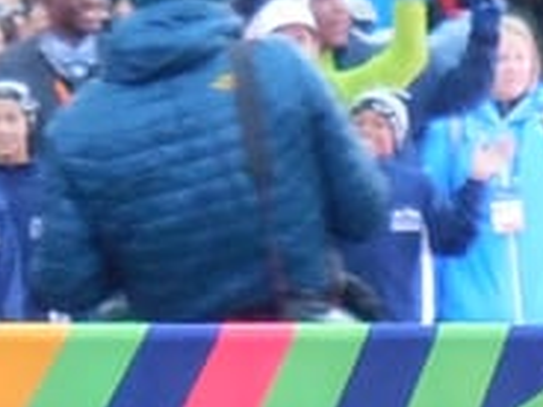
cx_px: 568
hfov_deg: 1.1
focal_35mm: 1748
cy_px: -189
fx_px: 27420
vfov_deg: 0.9
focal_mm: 43.4
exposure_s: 1/20
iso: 400
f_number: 5.1
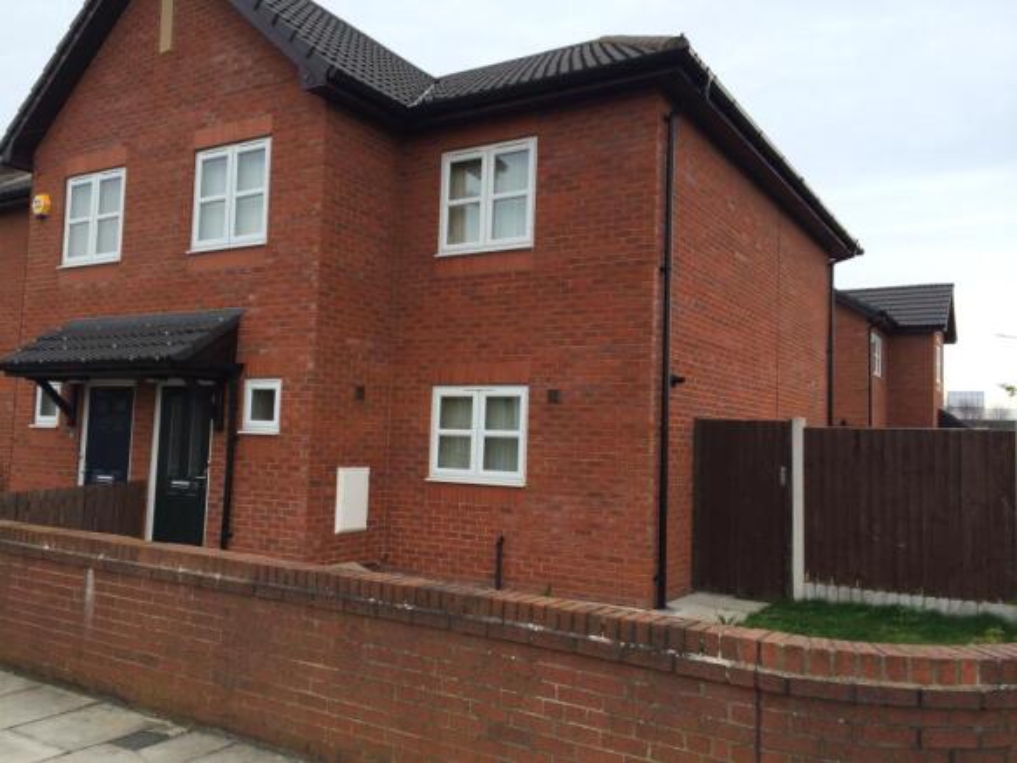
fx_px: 881
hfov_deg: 60.0
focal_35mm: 30
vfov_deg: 46.8
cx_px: 508
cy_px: 382
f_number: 2.2
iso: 32
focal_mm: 4.12
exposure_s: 1/376
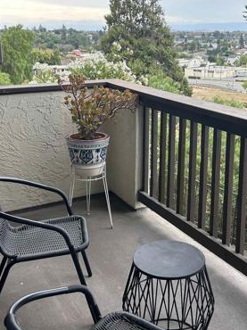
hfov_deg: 31.8
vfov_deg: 42.0
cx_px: 170
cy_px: 138
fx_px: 429
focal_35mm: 45
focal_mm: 5.7
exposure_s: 1/405
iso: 50
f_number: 1.5
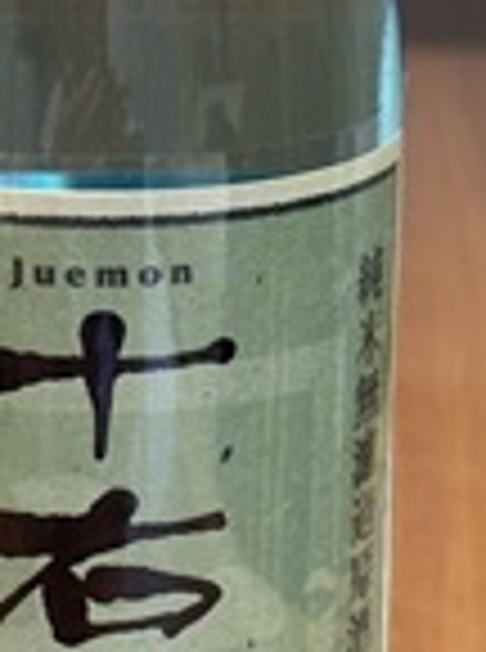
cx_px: 79
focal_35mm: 151
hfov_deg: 9.8
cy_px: 297
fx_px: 2839
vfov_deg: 13.1
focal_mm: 5.96
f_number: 1.6
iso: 125
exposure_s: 1/33
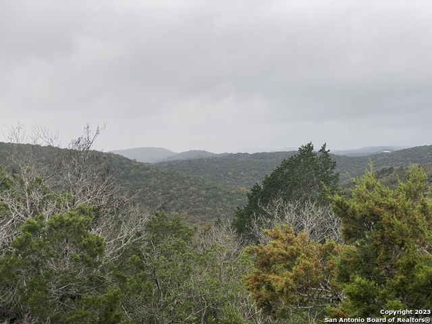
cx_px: 216
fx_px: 649
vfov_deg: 28.0
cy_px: 162
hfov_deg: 36.8
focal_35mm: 52
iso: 20
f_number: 2
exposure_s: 1/236
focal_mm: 6
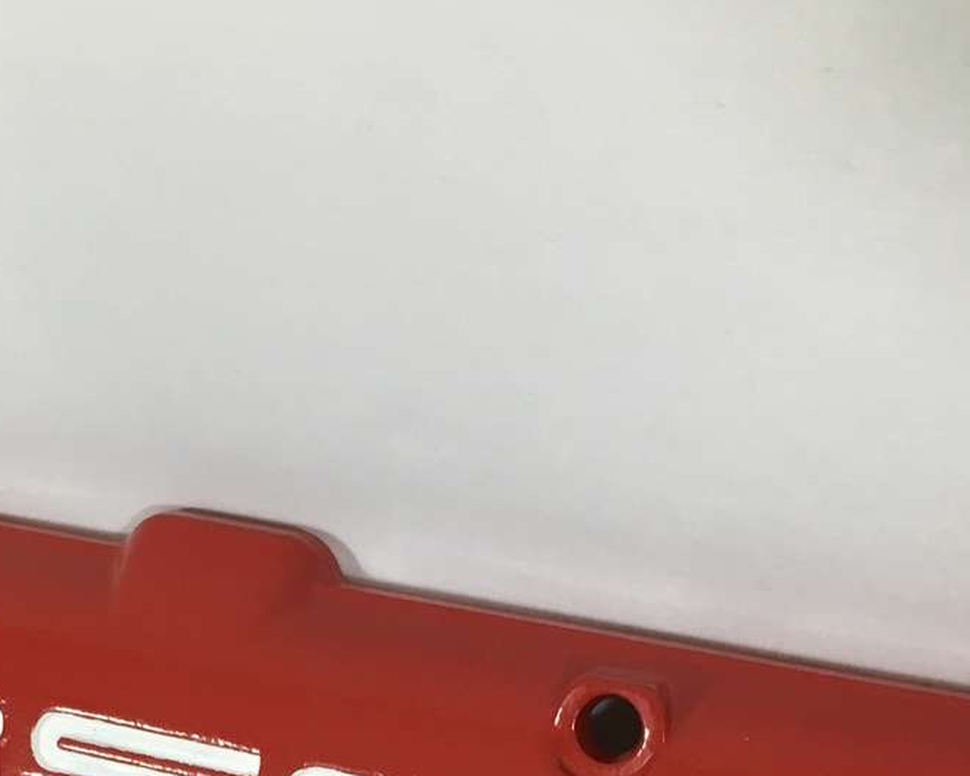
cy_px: 973
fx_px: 2441
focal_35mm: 85
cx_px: 224
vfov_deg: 17.1
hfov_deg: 22.2
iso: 50
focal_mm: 4.15
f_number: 2.2
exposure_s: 1/33
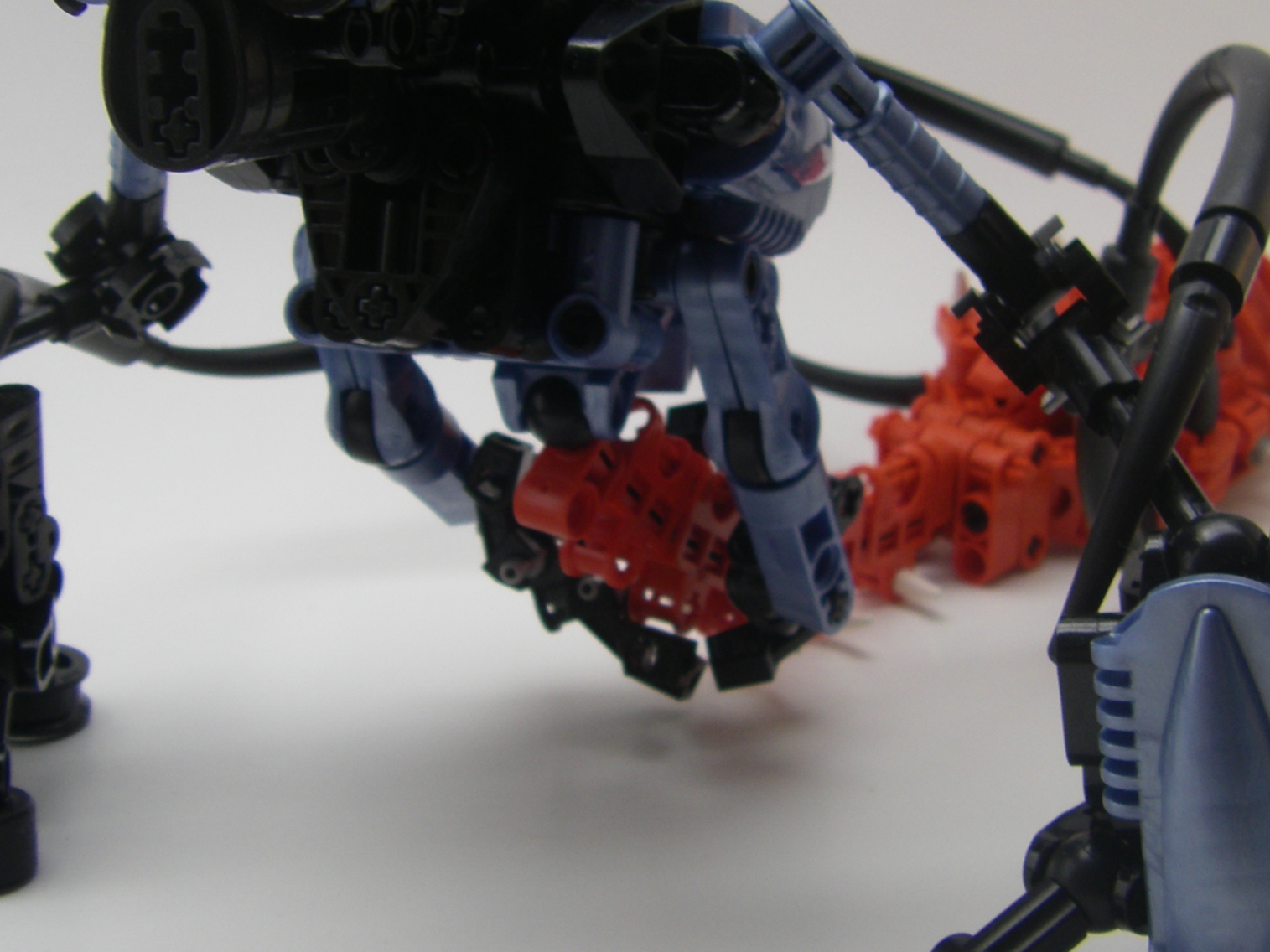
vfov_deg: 22.6
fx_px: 2385
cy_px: 382
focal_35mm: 65
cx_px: 677
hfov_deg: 29.8
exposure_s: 1/60
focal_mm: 6.3
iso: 64
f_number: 3.5
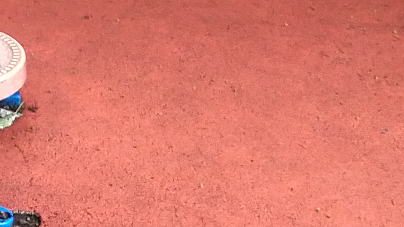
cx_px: -72
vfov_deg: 8.6
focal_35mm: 140
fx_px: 1500
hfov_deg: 14.9
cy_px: -4
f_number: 2.2
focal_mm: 3.69
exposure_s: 1/33.3
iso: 500
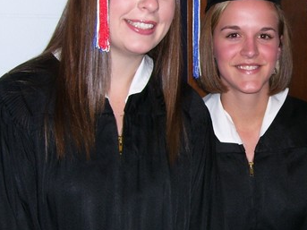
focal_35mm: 69
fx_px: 612
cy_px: 74
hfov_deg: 27.7
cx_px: 242
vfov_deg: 21.2
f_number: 2.7
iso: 80
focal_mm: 6
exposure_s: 1/60
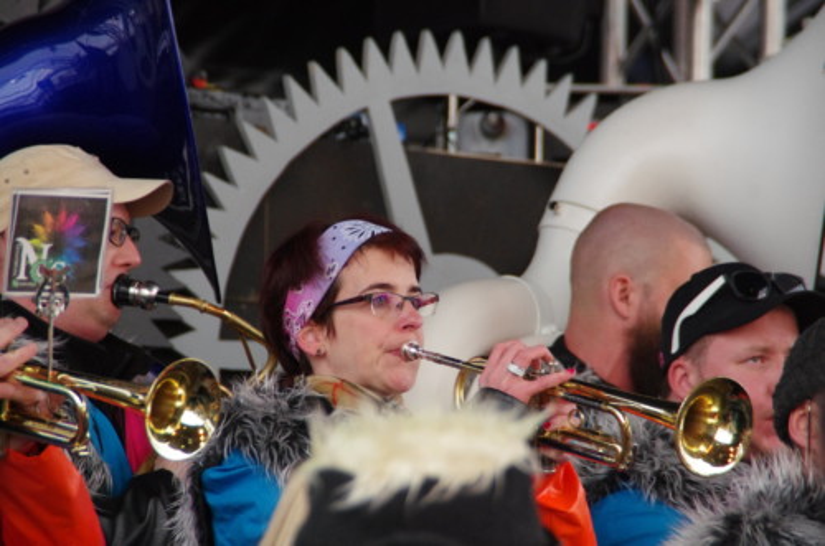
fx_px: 6860
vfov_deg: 4.6
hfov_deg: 6.9
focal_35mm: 300
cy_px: 273
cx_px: 412
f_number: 6.3
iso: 3200
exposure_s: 1/200
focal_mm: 200
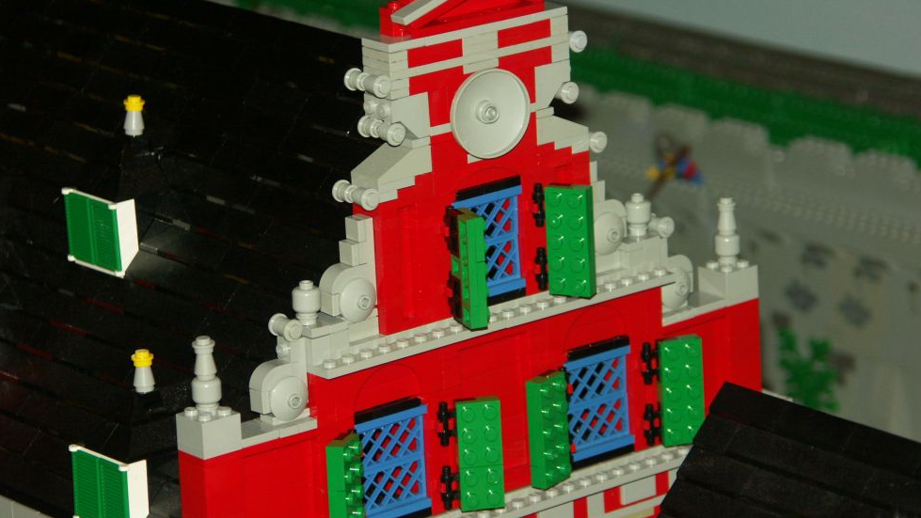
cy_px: 263
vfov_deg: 7.1
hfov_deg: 12.5
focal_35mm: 172
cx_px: 470
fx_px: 4201
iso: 200
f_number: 3.2
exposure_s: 1/125
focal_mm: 38.62
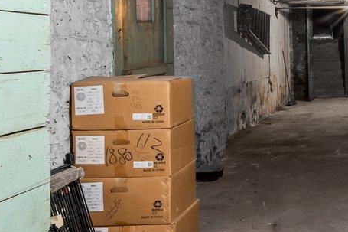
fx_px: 609
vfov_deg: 21.2
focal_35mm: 63
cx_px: 399
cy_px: 34
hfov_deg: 28.4
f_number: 10
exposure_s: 1
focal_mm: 14
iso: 320
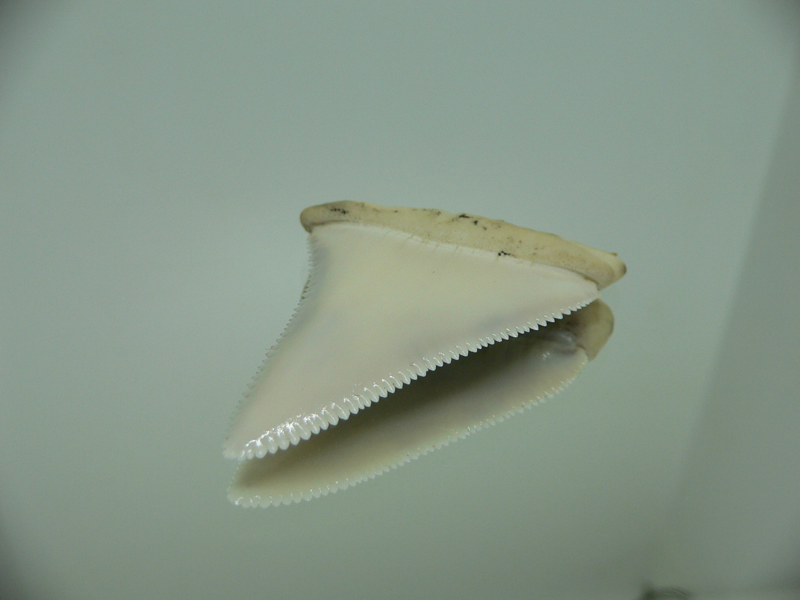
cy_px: 300
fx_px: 809
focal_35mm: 35
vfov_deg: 40.7
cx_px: 400
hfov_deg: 52.6
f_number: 2.8
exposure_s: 1/60
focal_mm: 4.6
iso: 80
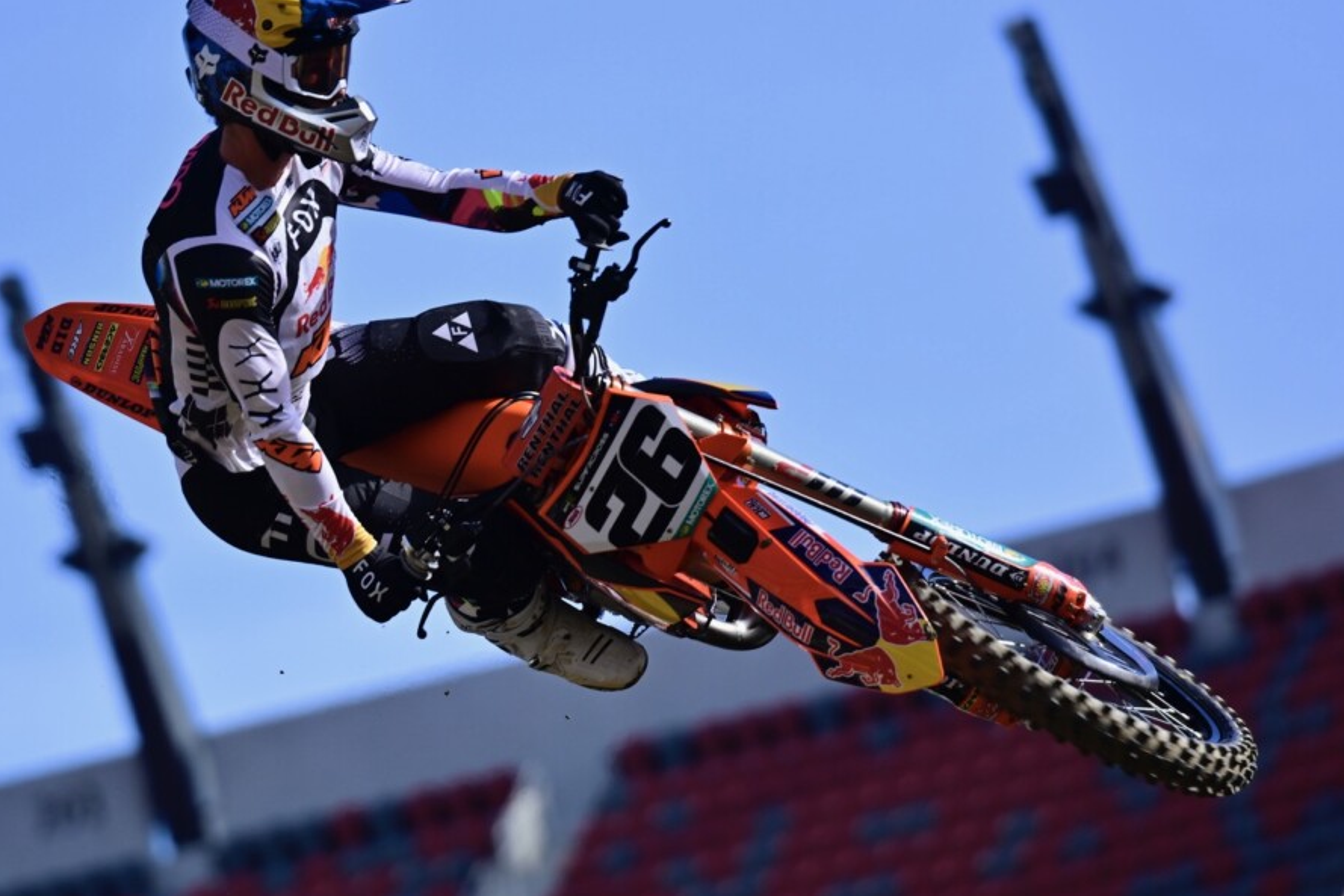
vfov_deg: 6.1
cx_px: 620
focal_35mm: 225
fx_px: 8401
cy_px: 406
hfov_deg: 9.1
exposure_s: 1/1250
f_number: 3.5
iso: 180
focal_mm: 200
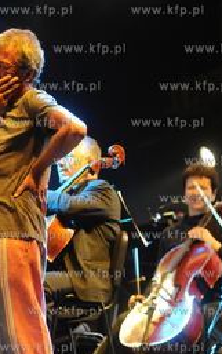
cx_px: 138
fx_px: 2600
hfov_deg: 4.9
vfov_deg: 7.8
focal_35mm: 269
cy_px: 179
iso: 1600
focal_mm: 170
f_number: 5
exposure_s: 1/125
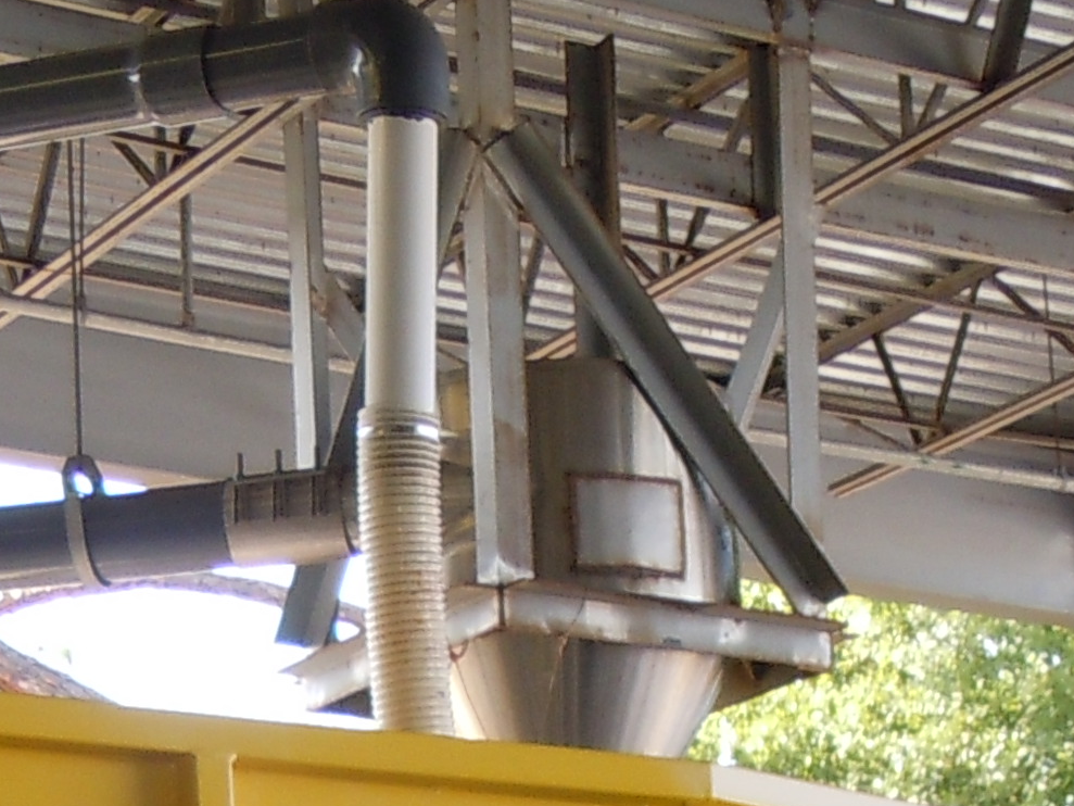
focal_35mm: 131
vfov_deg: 10.4
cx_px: 634
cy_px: 1608
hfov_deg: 15.0
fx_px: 4065
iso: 100
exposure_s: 1/80
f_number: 3.5
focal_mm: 5.4
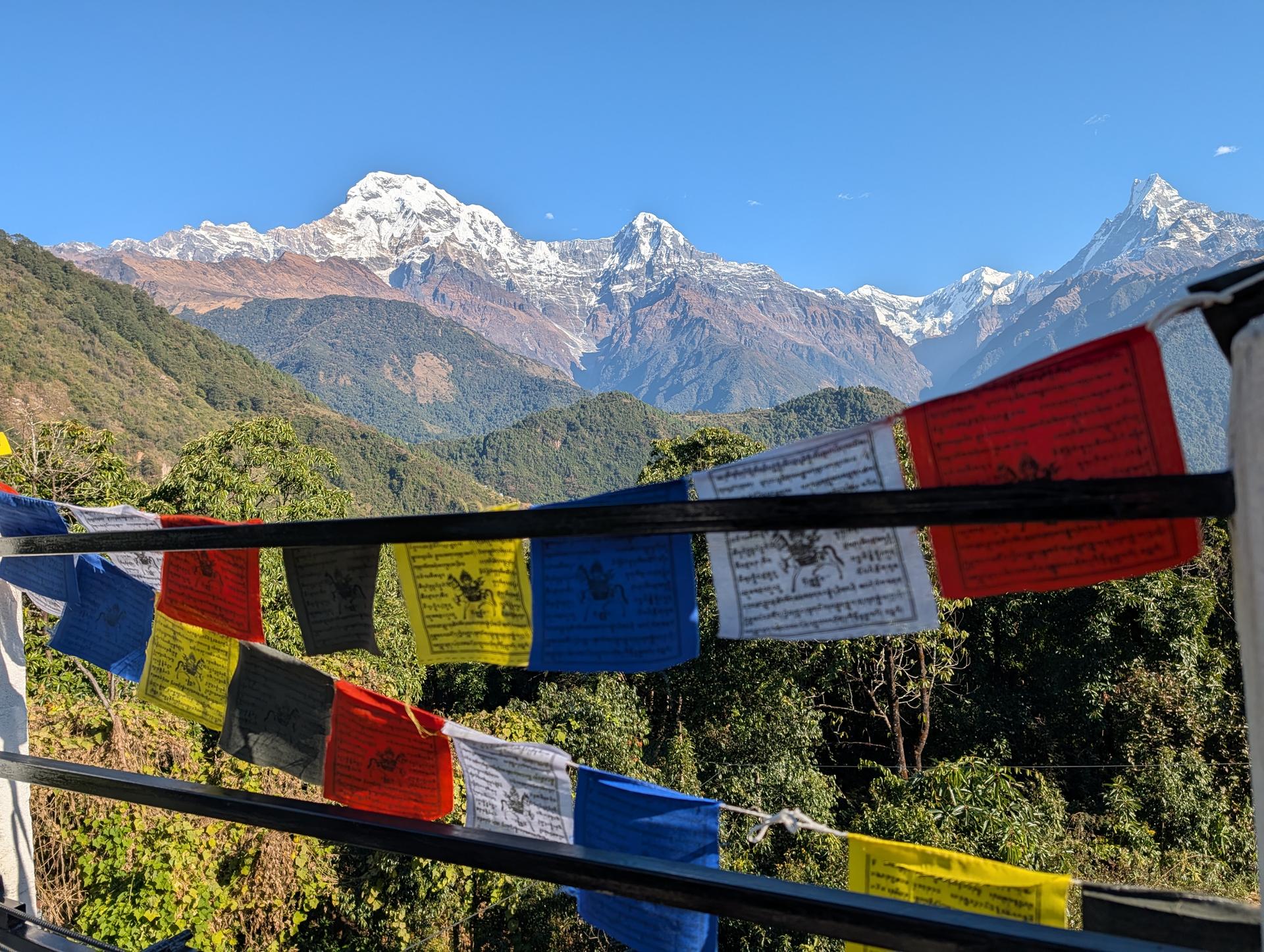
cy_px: 476
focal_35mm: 24
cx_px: 632
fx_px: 878
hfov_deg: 71.5
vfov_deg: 56.9
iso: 24
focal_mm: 6.9
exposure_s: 1/1435
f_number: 1.68
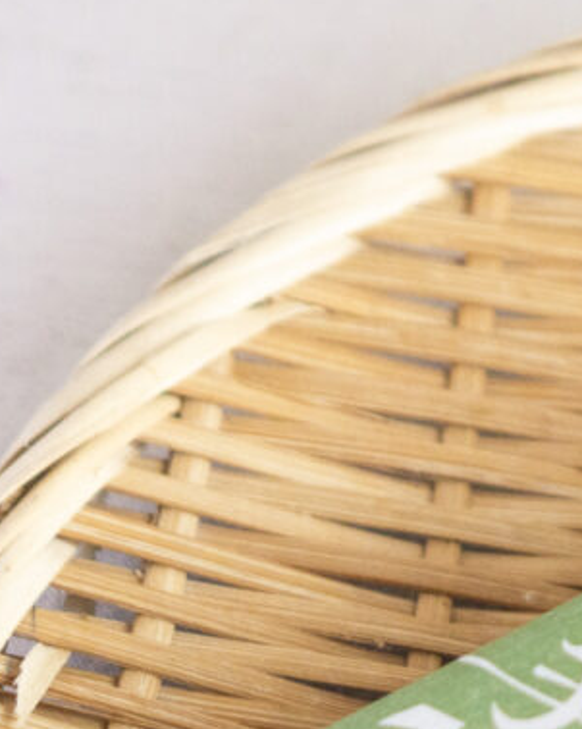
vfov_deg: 7.1
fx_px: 5832
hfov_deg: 5.6
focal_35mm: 271
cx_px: 1027
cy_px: 544
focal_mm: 55
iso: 800
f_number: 2.5
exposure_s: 1/2500
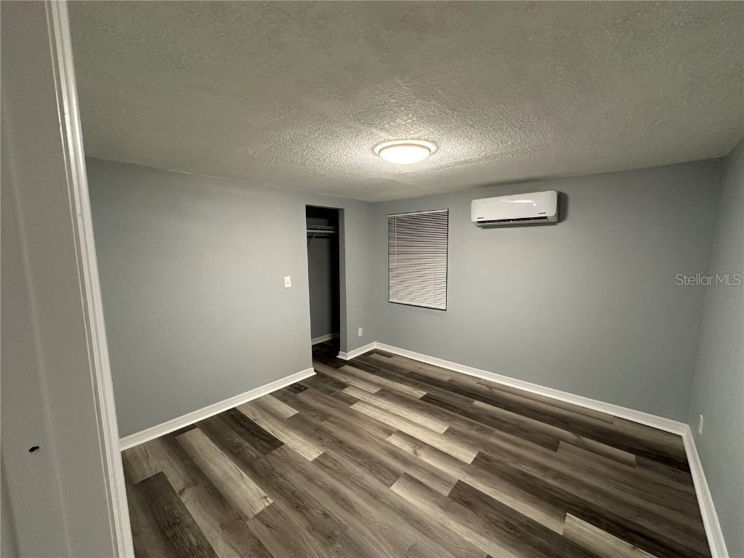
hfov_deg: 102.1
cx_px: 372
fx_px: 301
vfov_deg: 85.7
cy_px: 279
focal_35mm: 14
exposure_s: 1/60
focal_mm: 2.22
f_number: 2.2
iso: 400
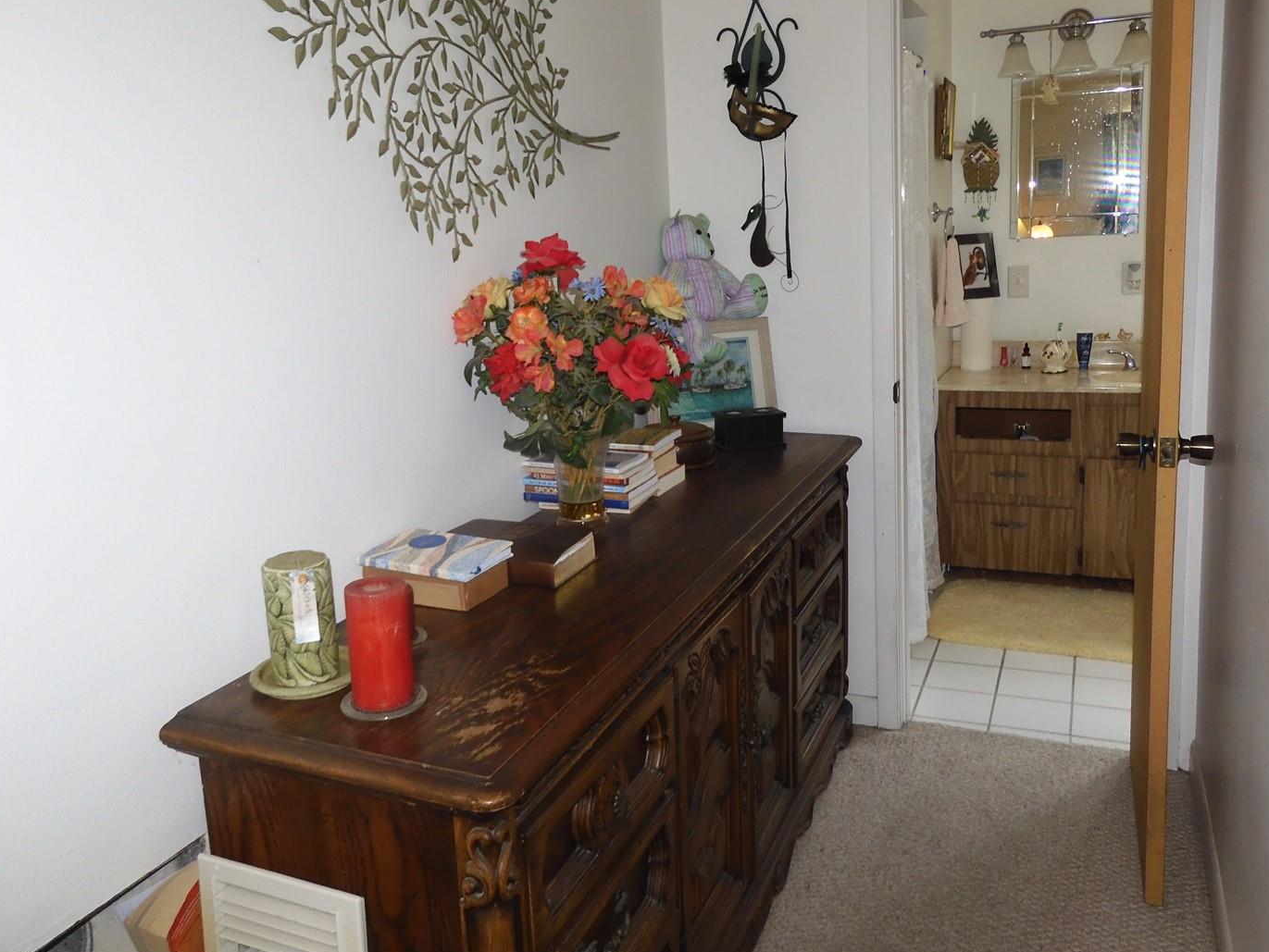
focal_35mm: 28
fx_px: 1027
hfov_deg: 63.4
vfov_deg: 49.7
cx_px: 628
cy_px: 418
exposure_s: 1/30
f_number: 3.4
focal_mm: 4.3
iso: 200
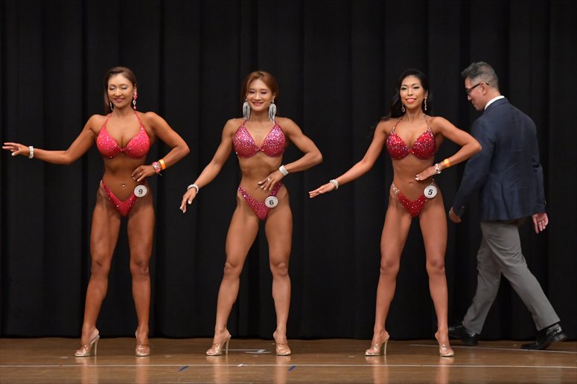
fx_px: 3605
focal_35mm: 225
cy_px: 192
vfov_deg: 6.1
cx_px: 288
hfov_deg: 9.2
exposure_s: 1/400
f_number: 5.6
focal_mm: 150
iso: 6400
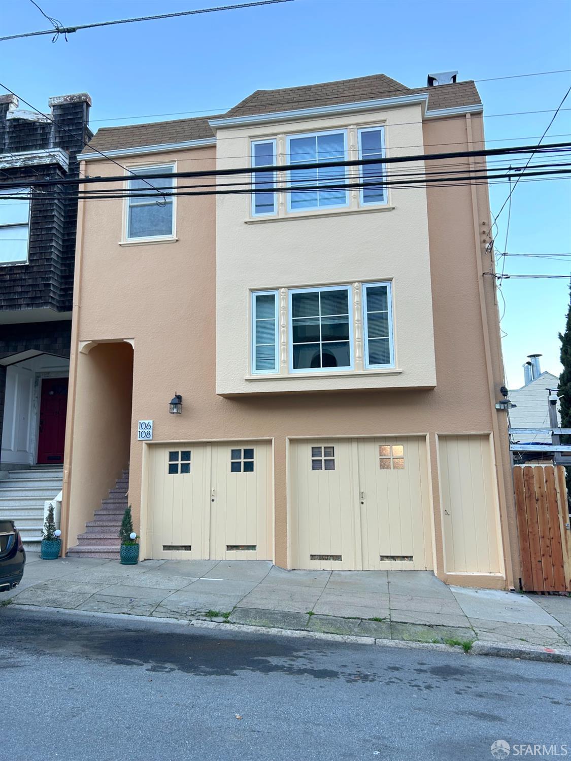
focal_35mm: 26
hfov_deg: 53.1
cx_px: 286
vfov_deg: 67.3
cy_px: 380
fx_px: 572
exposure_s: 1/208
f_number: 1.5
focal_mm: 5.7
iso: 40
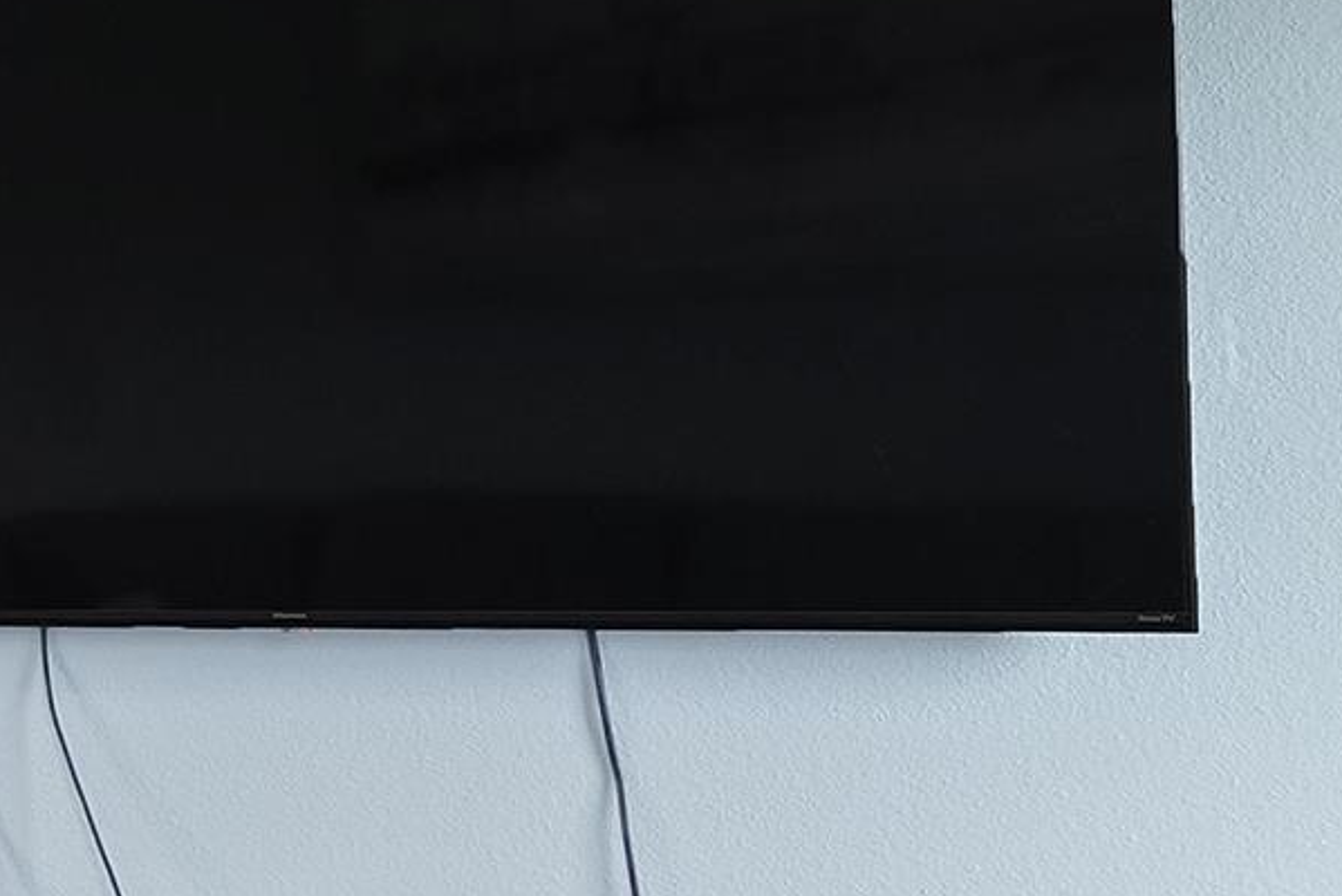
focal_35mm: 82
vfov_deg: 16.6
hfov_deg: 18.3
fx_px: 3058
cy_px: 650
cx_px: -1205
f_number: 4
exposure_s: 1/30
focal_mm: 16
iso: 1000
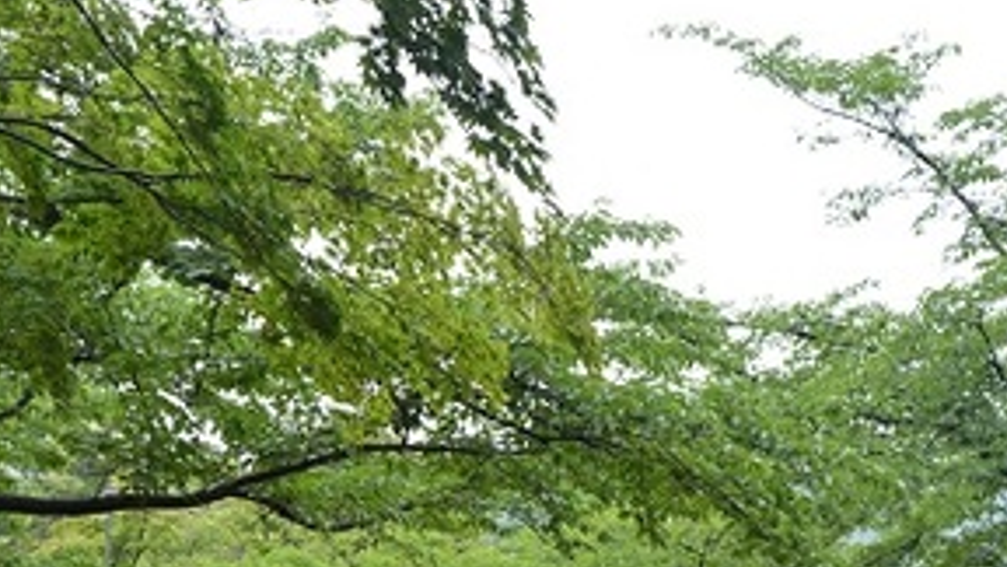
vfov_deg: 17.5
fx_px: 1816
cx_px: 327
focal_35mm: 68
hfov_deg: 30.7
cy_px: 504
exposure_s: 1/250
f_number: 8
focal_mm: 22
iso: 800
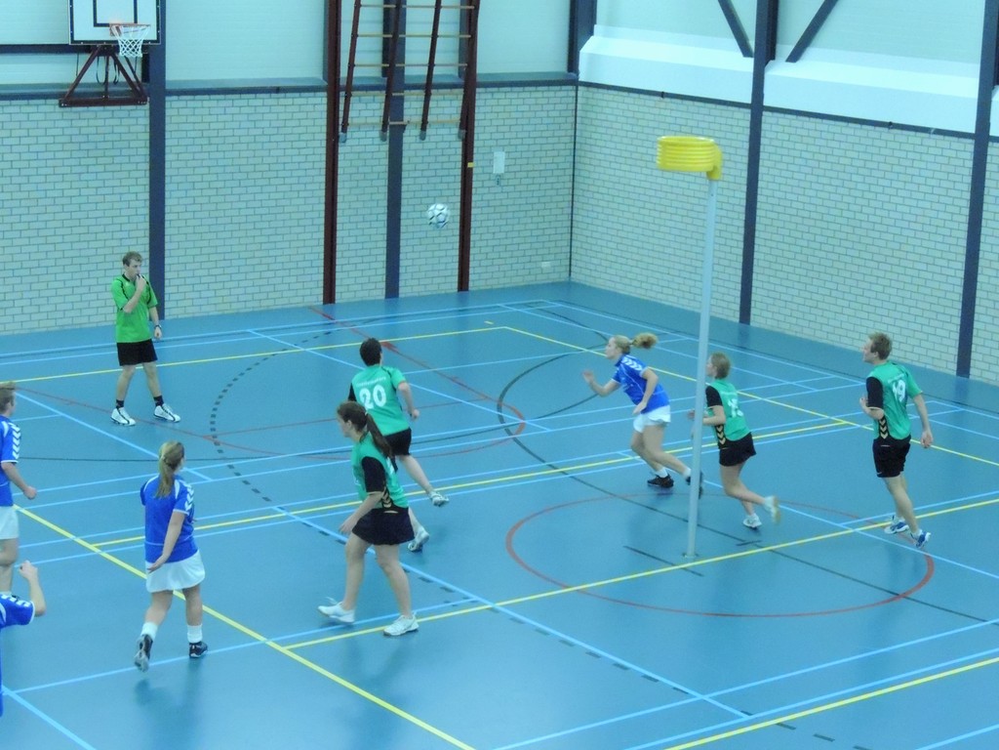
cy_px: 375
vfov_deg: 19.6
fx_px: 2164
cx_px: 500
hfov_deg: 26.0
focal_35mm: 75
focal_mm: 13.3
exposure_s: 1/125
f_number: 5.5
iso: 3200
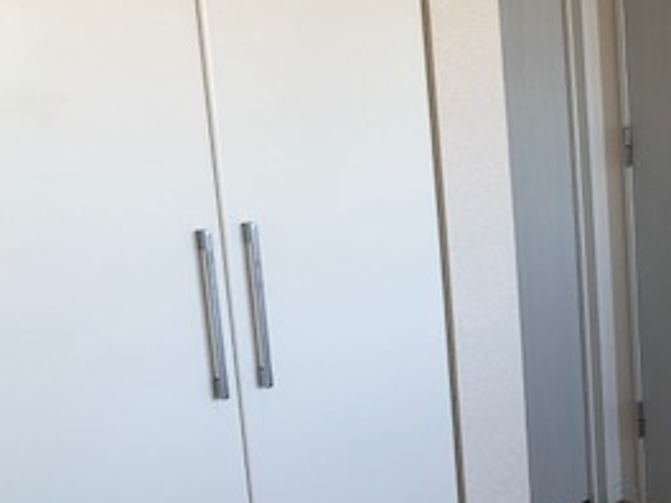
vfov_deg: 21.6
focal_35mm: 68
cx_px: 752
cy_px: 249
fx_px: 1318
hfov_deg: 26.2
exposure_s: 1/100
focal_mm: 3.99
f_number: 1.8
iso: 32
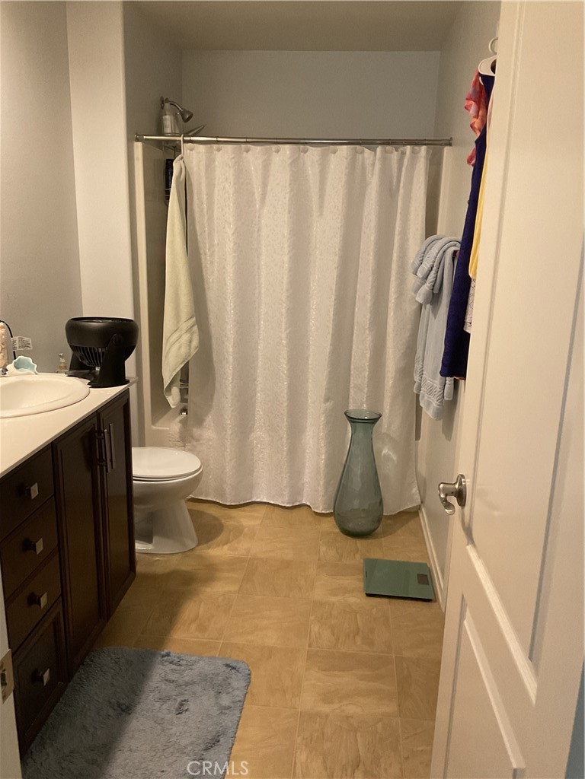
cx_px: 292
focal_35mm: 29
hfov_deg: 48.2
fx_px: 653
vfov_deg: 61.7
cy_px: 390
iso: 250
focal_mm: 3
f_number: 1.8
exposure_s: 1/60
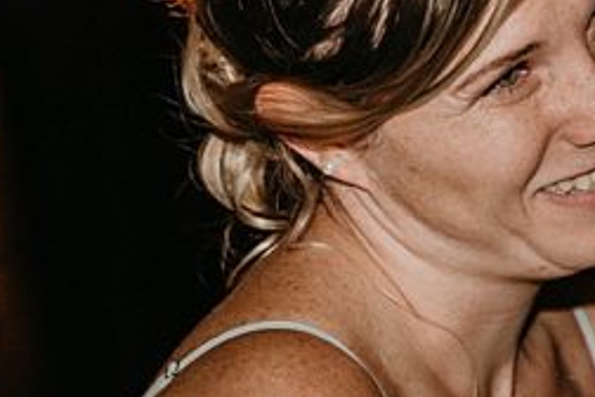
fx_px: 5041
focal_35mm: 305
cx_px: 612
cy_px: 362
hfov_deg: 6.7
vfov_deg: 4.5
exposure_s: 1/100
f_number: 2.8
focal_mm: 75
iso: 800
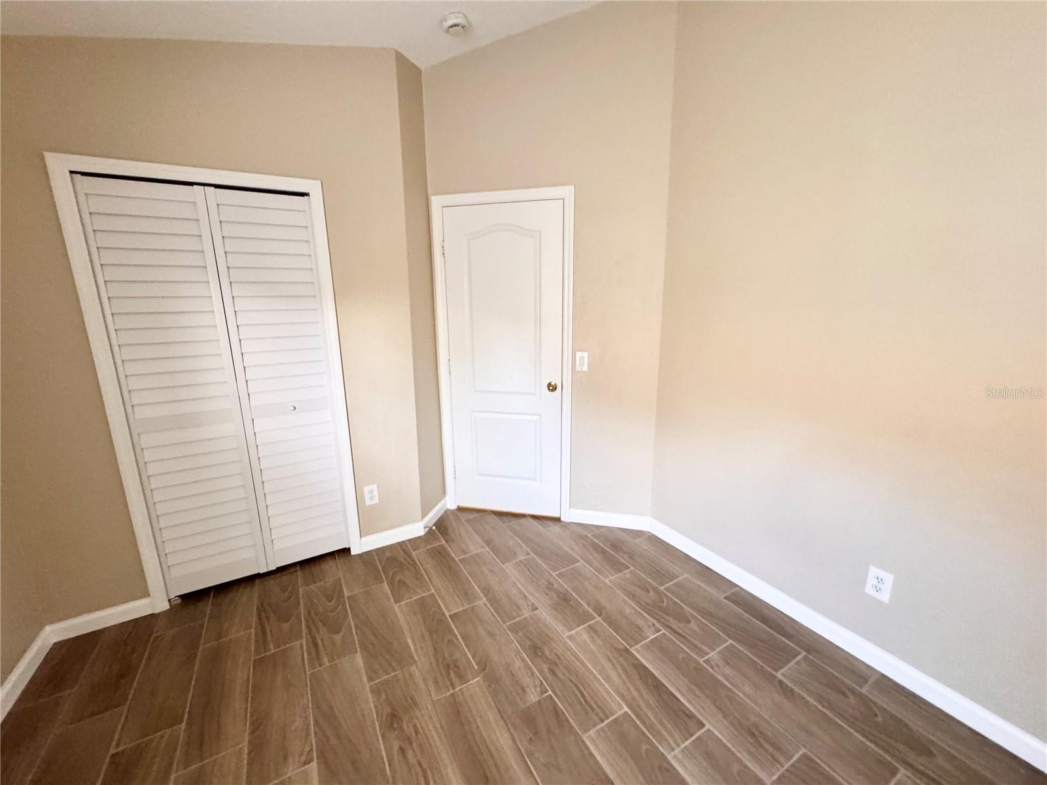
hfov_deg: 102.1
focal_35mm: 14
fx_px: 423
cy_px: 392
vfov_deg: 85.7
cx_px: 524
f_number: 2.2
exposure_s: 1/60
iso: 250
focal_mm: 2.22
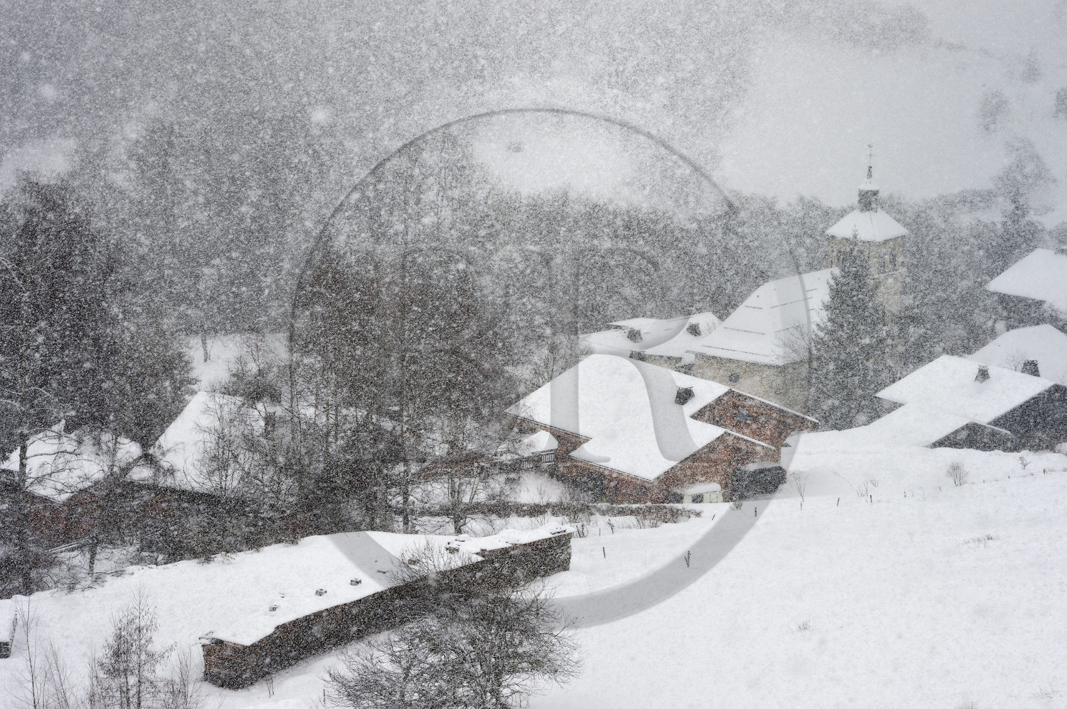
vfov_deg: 8.1
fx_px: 5034
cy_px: 354
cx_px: 534
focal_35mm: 170
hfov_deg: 12.1
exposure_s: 1/250
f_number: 9
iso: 200
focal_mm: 170
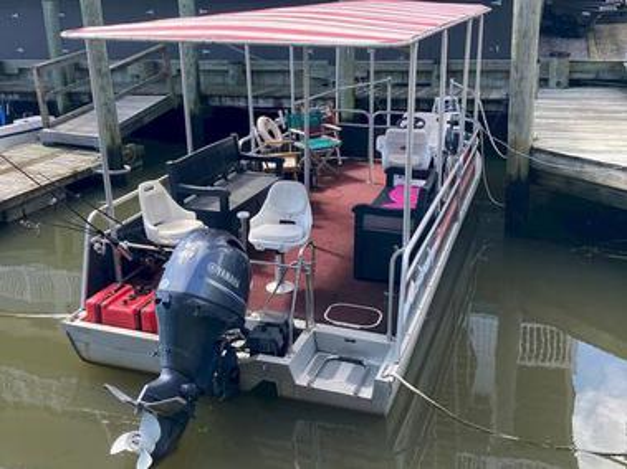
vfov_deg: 49.7
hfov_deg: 63.5
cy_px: 234
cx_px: 314
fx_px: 507
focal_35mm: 28
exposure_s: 1/344
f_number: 1.8
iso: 20
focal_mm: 3.99
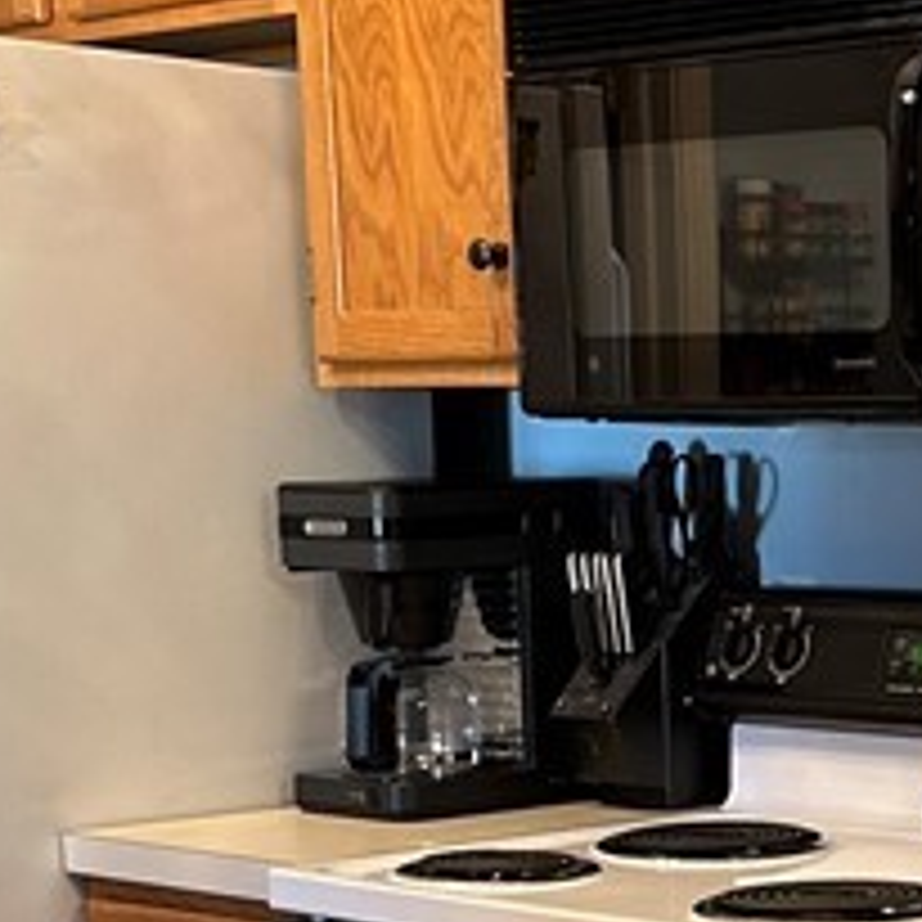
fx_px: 3194
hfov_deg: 15.9
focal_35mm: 106
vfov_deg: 16.1
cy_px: 931
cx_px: 1052
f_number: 1.78
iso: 200
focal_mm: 6.86
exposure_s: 1/60
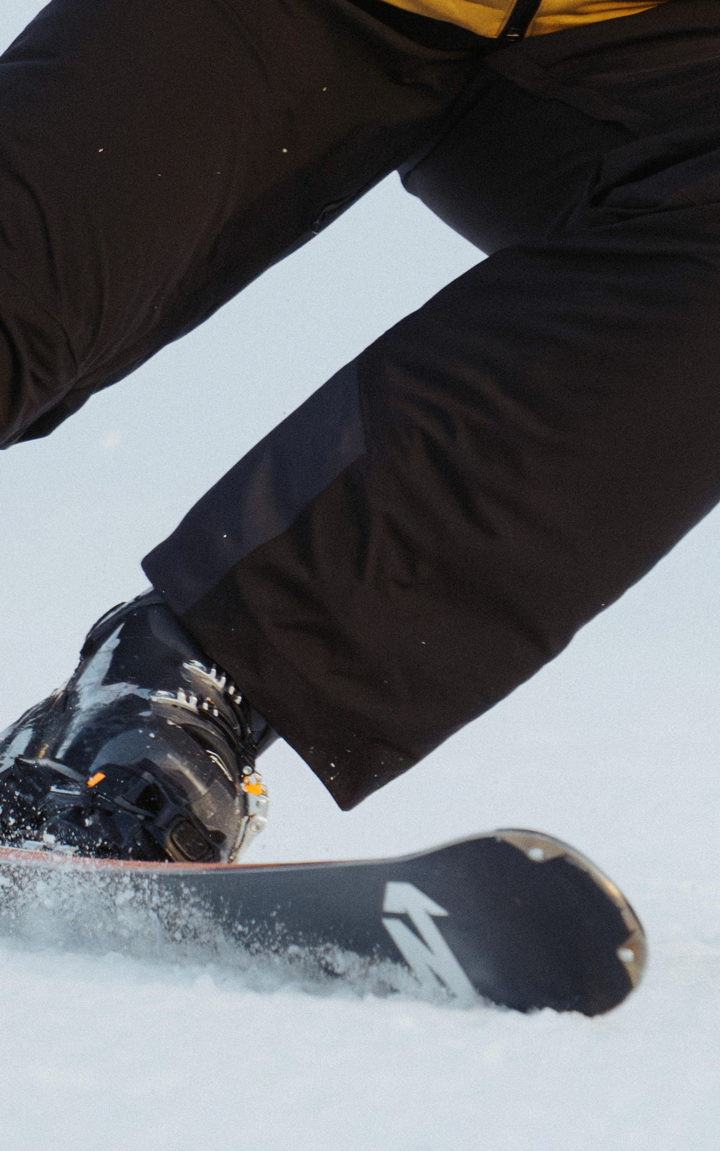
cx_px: 639
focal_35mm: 453
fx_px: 14219
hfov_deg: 2.9
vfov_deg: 4.6
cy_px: 39
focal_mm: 153
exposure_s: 1/2000
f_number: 5
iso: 4000
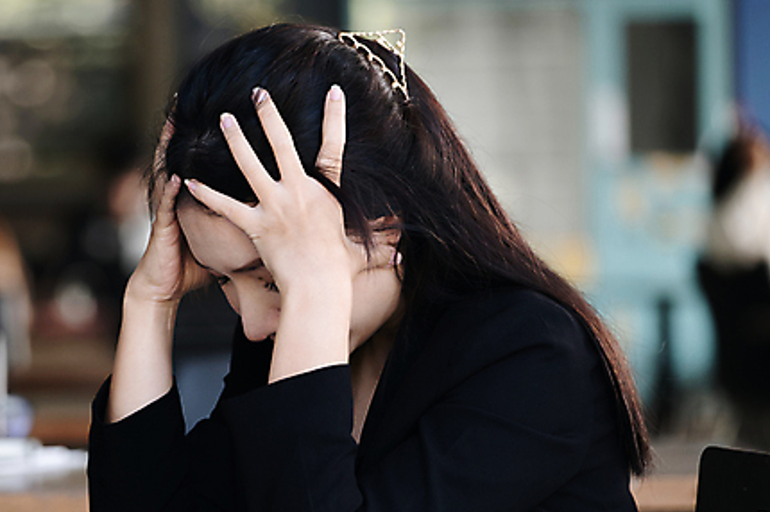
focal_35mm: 271
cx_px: 238
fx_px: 5792
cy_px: 324
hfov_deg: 7.6
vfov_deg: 5.1
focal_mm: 129.2
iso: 200
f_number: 2.8
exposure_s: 1/50
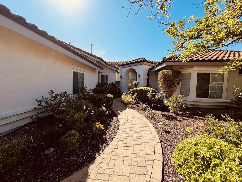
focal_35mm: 14
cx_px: 121
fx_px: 98
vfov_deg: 85.7
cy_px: 91
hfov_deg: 102.1
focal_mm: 2.22
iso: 32
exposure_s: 1/770
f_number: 2.2
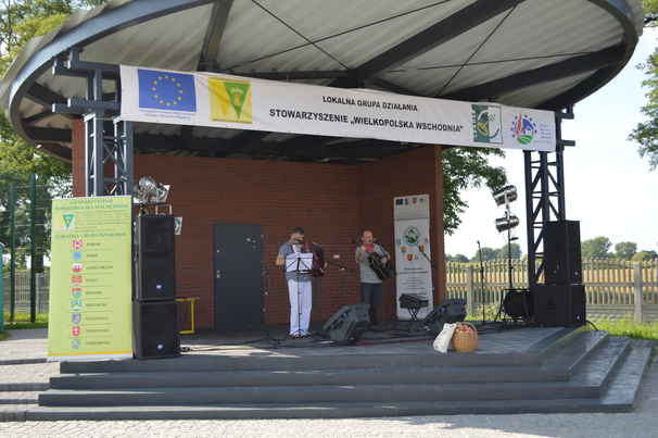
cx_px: 329
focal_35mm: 48
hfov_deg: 41.1
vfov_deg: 28.0
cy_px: 219
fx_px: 877
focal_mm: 32
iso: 100
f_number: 5.6
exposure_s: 1/200
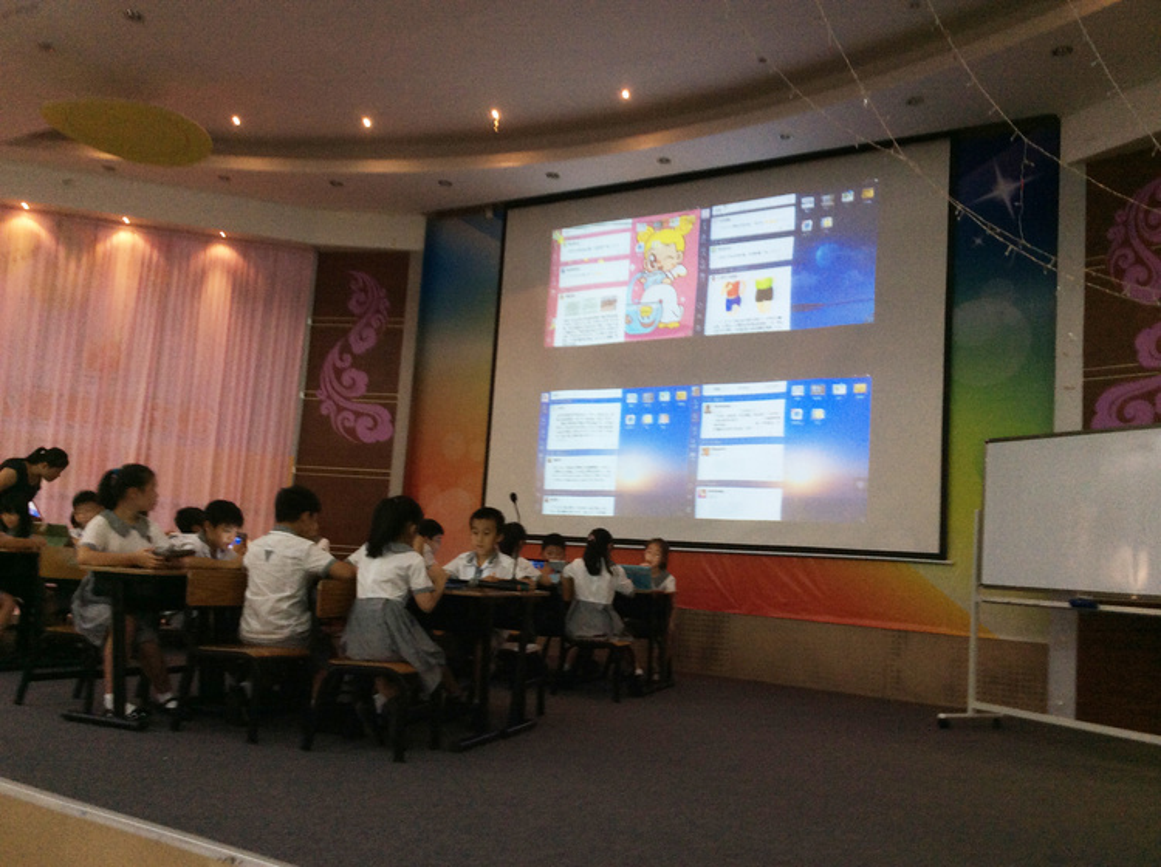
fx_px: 1105
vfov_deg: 42.8
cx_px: 580
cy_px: 434
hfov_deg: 55.4
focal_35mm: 33
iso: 50
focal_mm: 3.3
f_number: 2.4
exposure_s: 1/24
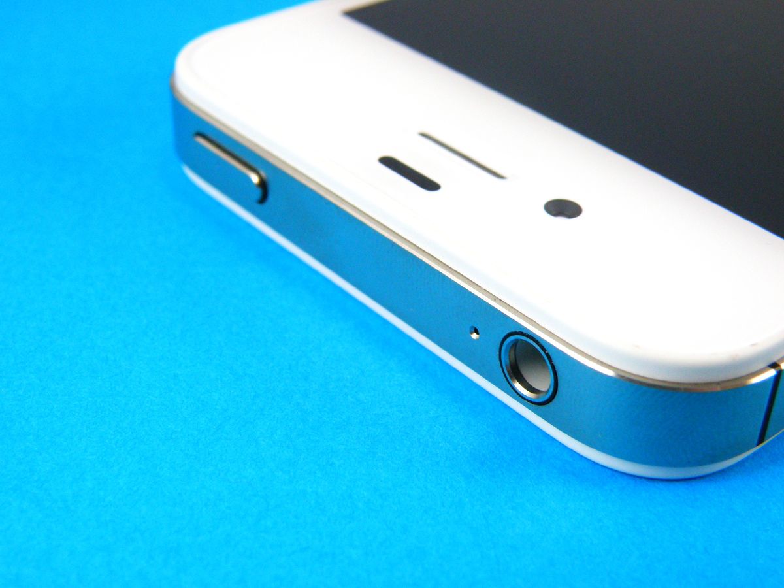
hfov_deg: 34.9
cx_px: 392
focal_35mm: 55
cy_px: 294
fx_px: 1246
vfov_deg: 26.6
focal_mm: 9.77
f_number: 5.6
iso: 200
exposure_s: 1/80
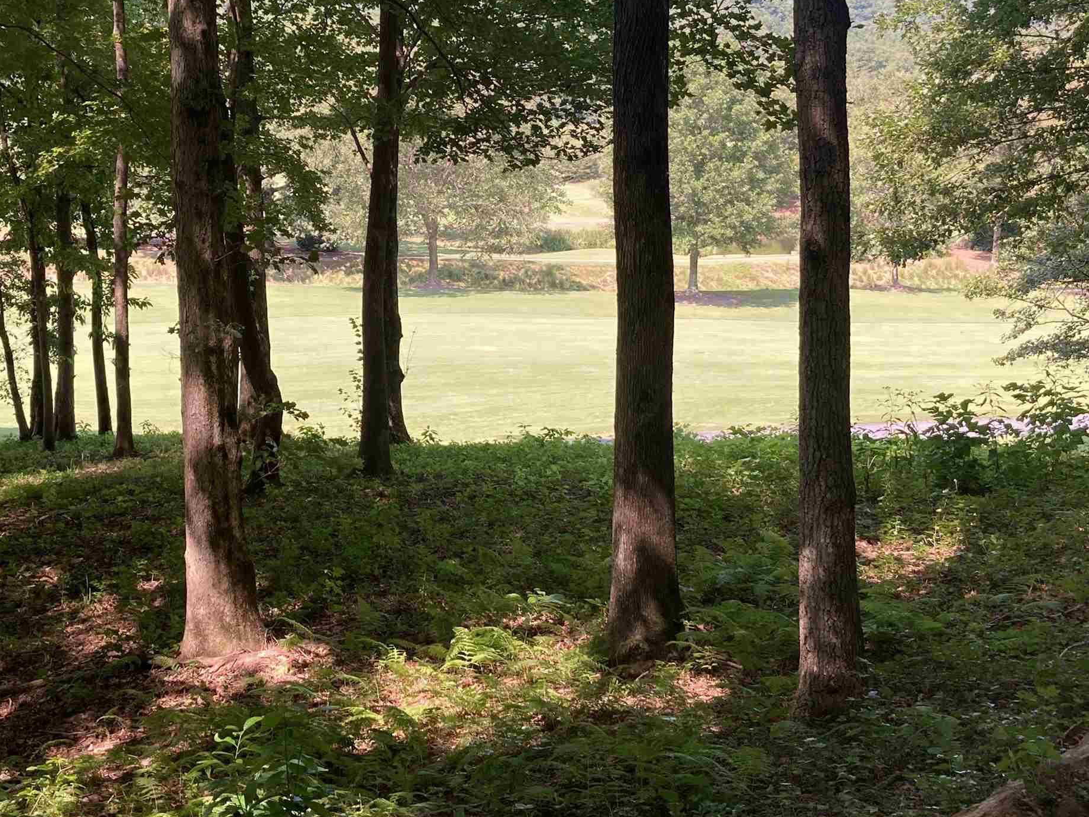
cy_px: 241
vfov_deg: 30.5
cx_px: 399
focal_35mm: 47
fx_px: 1479
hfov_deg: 40.1
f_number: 1.8
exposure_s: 1/178
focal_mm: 3.99
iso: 20
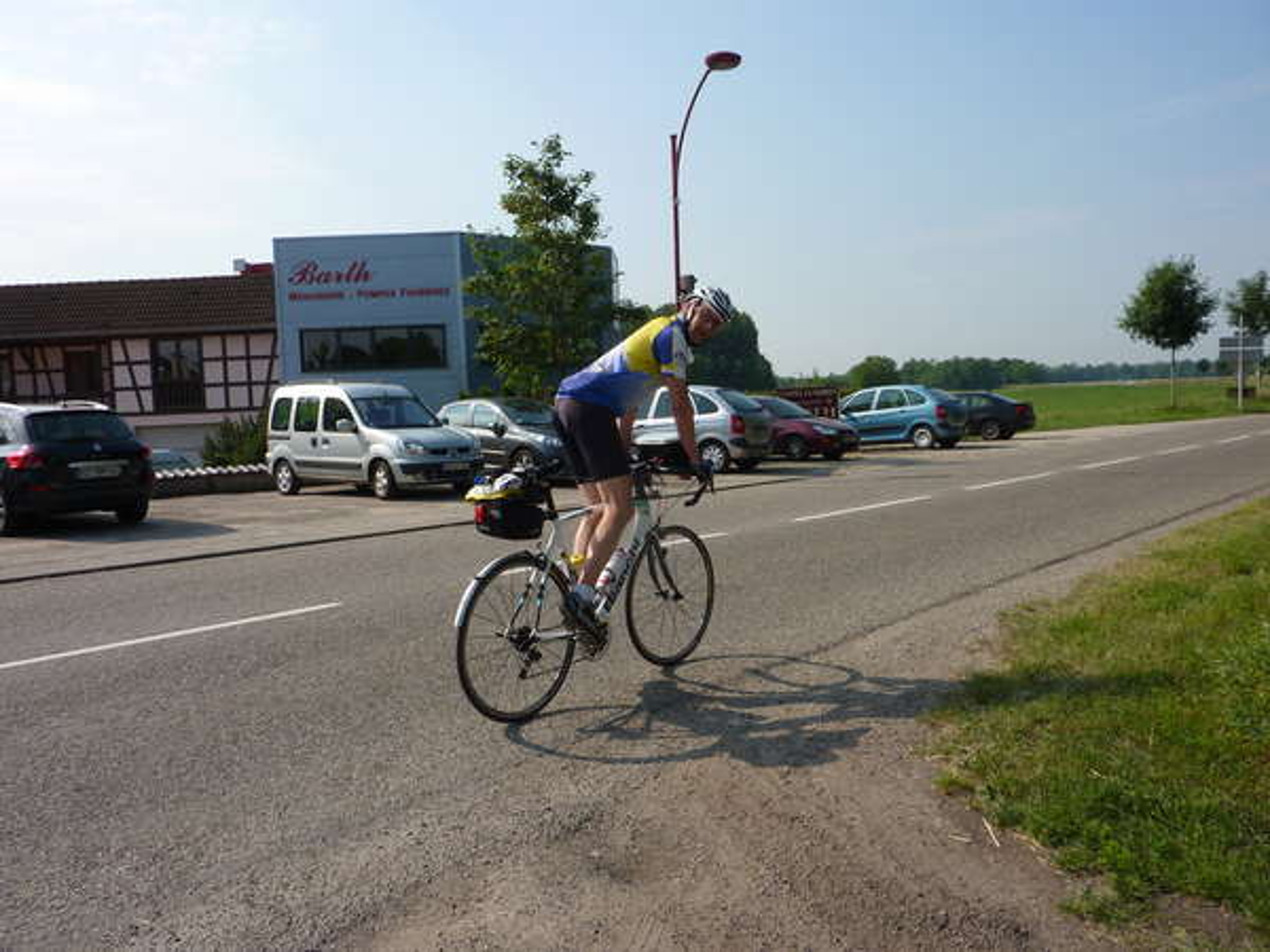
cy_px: 476
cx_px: 635
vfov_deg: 48.2
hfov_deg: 61.7
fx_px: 1064
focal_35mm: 29
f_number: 5
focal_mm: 4.7
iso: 80
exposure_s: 1/500
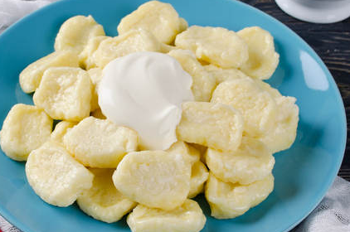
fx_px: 725
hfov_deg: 27.1
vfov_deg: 18.2
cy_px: 122
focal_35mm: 75
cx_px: 139
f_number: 9
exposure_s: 1/125
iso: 100
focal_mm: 35
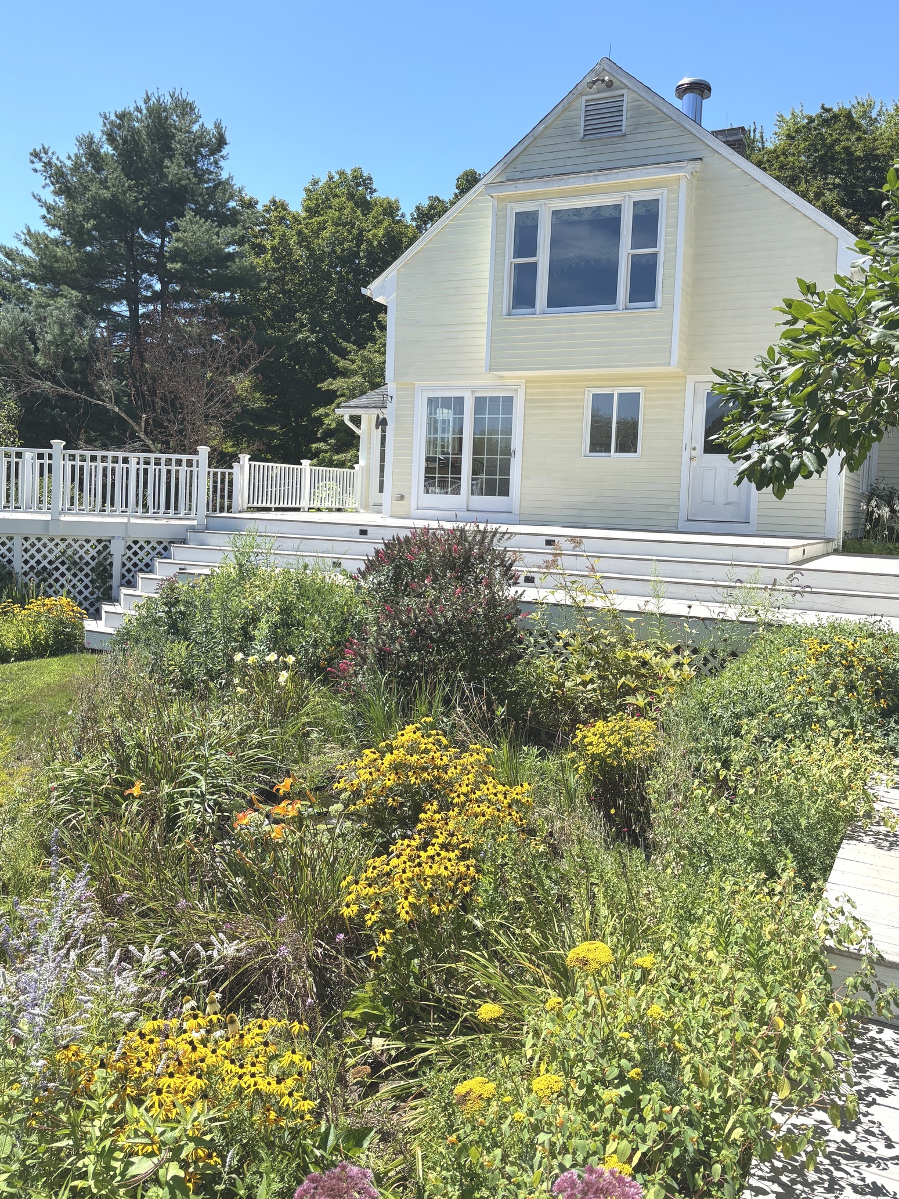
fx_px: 1004
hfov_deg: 48.2
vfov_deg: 61.6
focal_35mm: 29
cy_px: 559
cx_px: 464
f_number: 1.6
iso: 50
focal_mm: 5.96
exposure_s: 1/2288
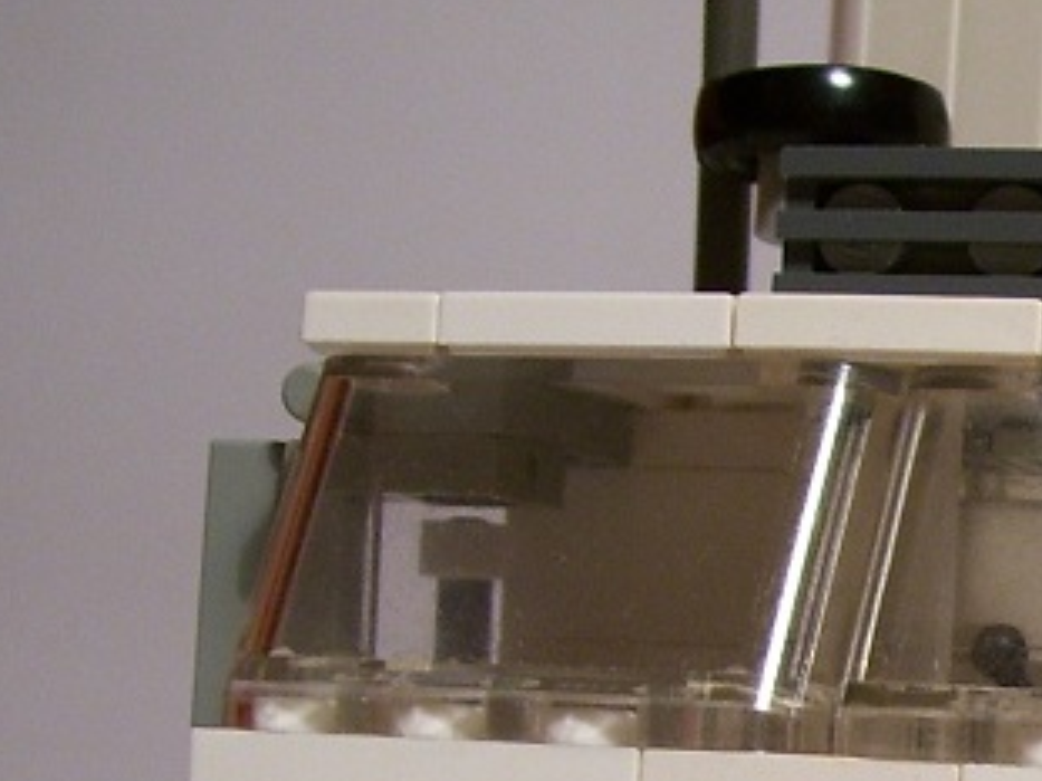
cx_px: 1585
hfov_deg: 14.9
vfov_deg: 11.8
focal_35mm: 122
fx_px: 3671
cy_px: 992
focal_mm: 6
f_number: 2.7
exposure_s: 1/30
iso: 100
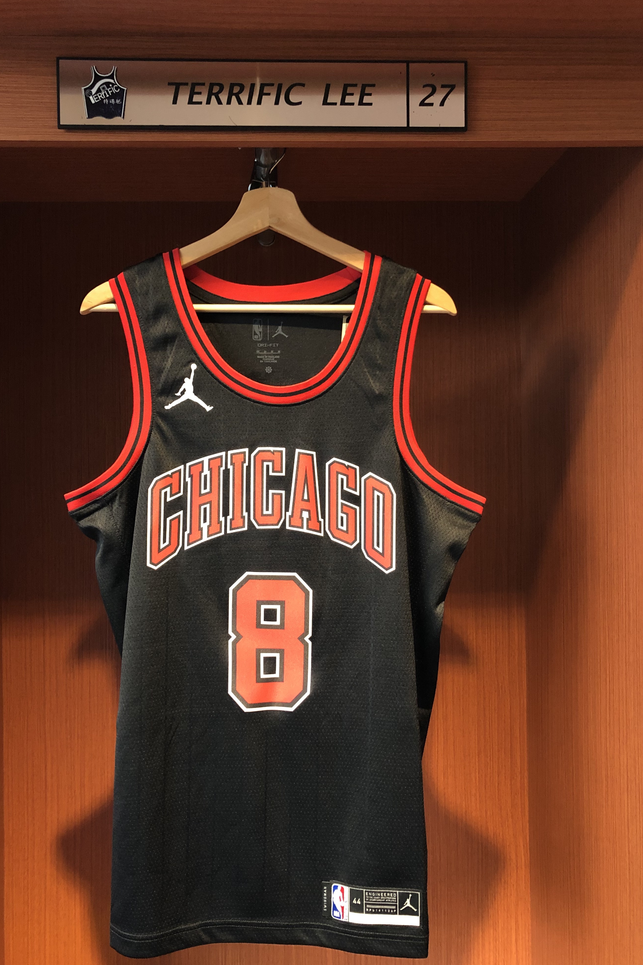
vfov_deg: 61.9
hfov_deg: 43.5
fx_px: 804
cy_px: 484
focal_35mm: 30
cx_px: 285
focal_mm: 3.99
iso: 100
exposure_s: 1/15
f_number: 1.8
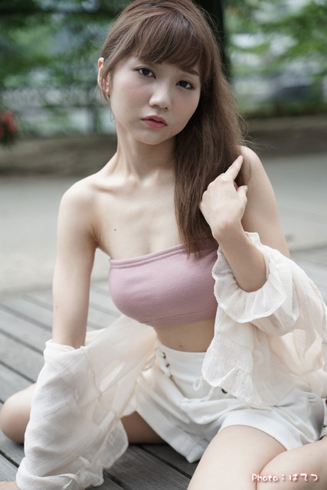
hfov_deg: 19.5
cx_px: 164
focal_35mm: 70
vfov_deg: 28.8
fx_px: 953
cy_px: 245
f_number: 2.8
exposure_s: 1/2000
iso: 640
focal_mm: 70
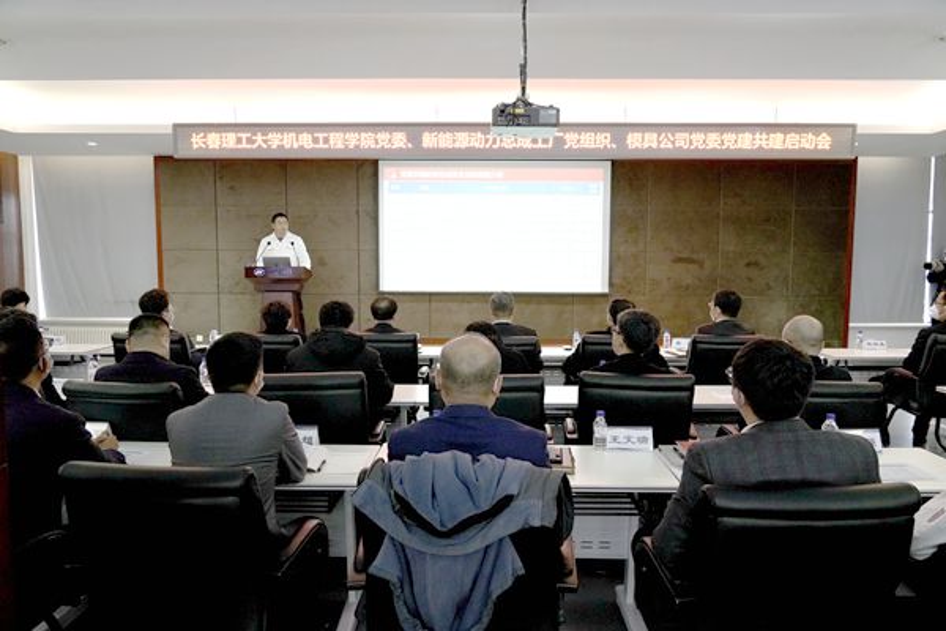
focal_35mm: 24
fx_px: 631
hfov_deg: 73.7
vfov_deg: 53.1
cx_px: 473
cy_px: 316
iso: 4000
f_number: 8
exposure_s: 1/100
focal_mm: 24
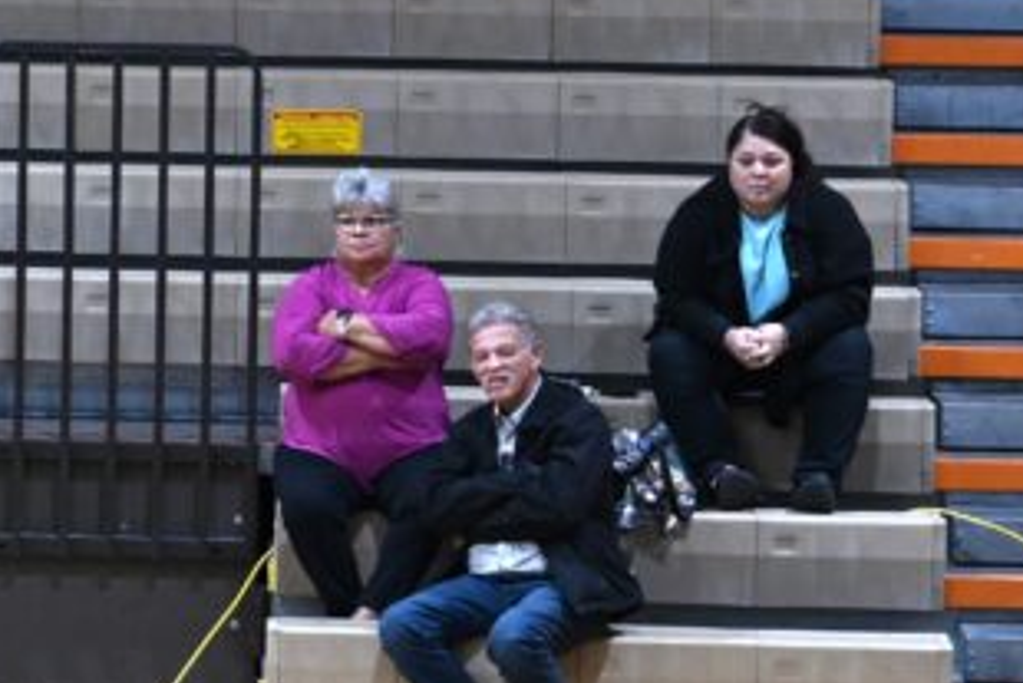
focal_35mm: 316
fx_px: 8983
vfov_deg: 4.4
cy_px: 130
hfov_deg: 6.4
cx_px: -733
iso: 1250
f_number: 4.5
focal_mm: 70
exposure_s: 1/200
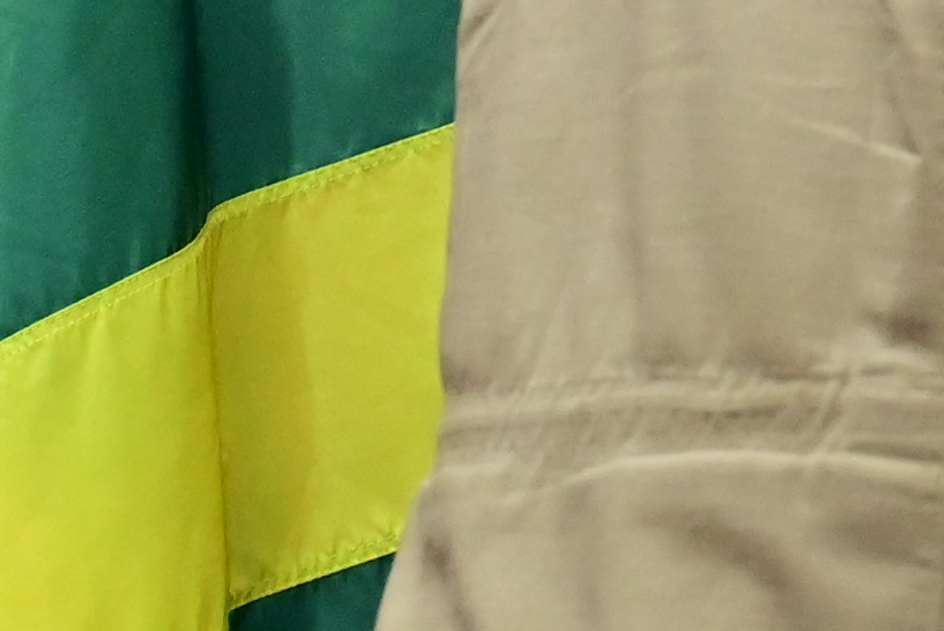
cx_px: 1854
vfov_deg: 4.6
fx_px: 7740
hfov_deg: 6.8
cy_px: -415
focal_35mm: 295
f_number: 4.5
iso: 4000
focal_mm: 47
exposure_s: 1/125
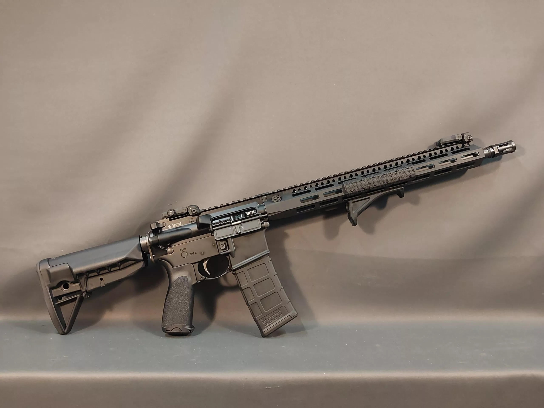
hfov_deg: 65.3
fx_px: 424
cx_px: 272
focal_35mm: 27
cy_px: 204
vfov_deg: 51.4
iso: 400
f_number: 1.8
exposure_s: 1/50
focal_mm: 4
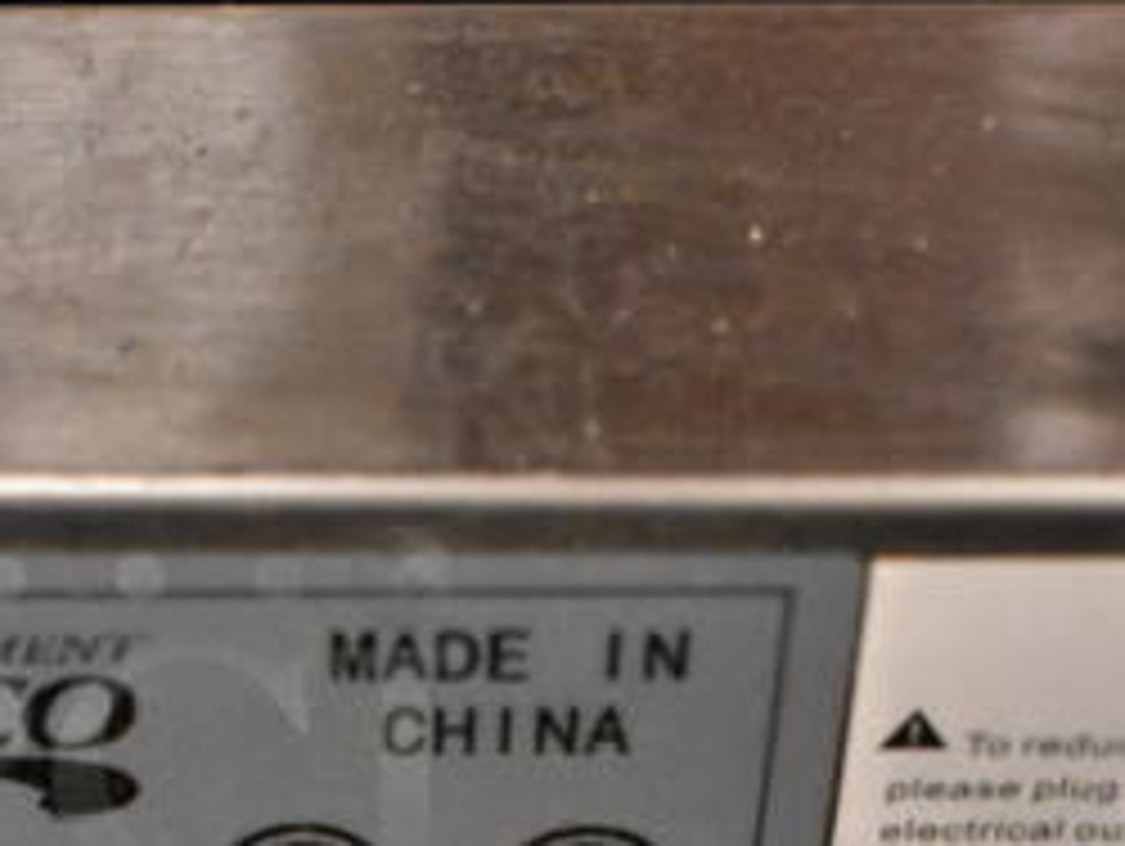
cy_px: 760
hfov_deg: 17.8
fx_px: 3551
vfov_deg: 13.5
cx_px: 140
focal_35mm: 109
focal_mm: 31
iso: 10000
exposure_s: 1/125
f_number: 4.2
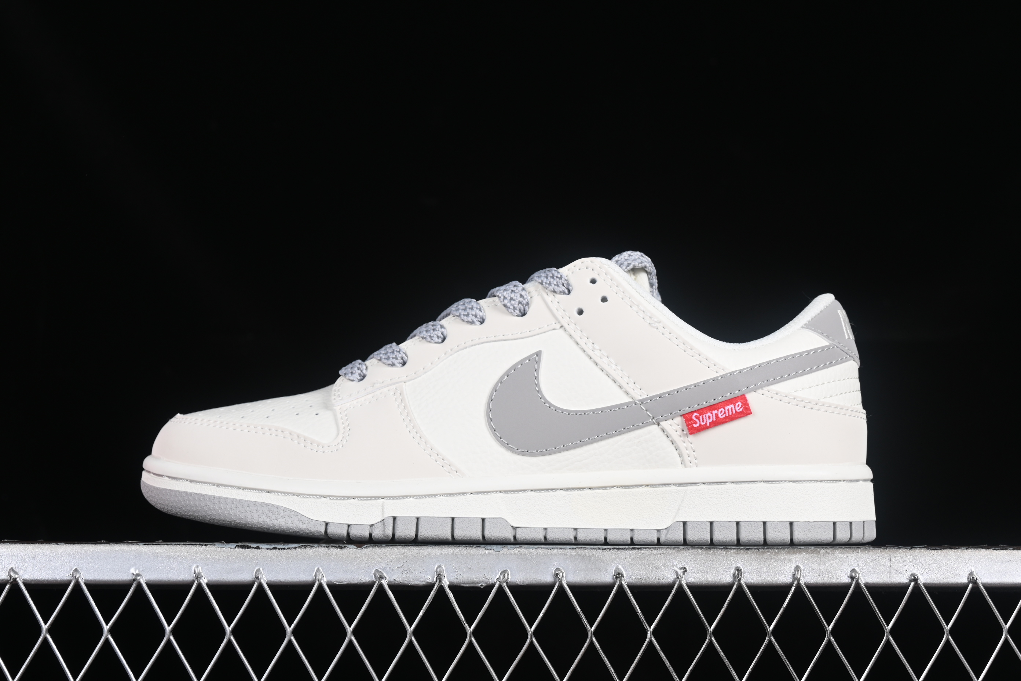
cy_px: 340
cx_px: 510
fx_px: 2127
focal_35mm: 75
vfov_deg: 18.2
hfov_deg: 27.0
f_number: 8
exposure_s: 1/80
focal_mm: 50
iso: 160
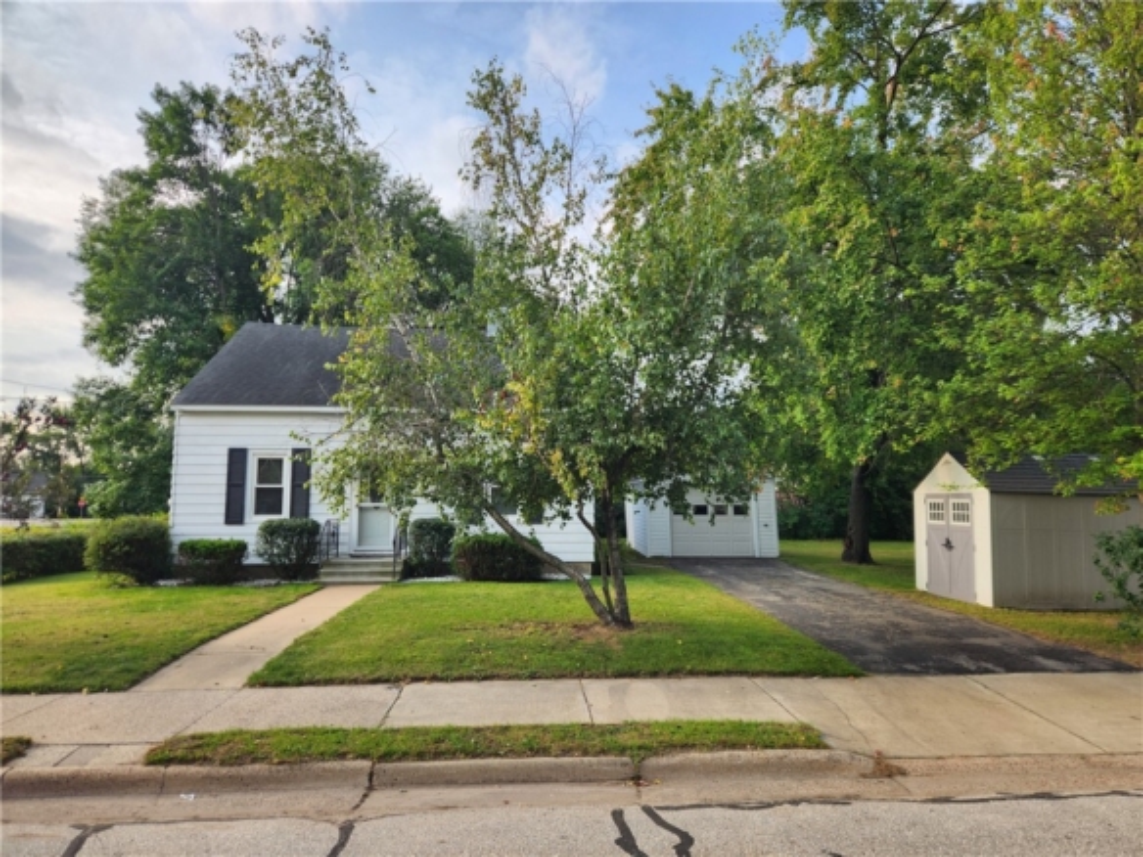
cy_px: 428
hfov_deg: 73.9
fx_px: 759
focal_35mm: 23
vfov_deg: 58.9
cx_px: 572
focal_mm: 5.4
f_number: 1.8
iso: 20
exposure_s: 1/703
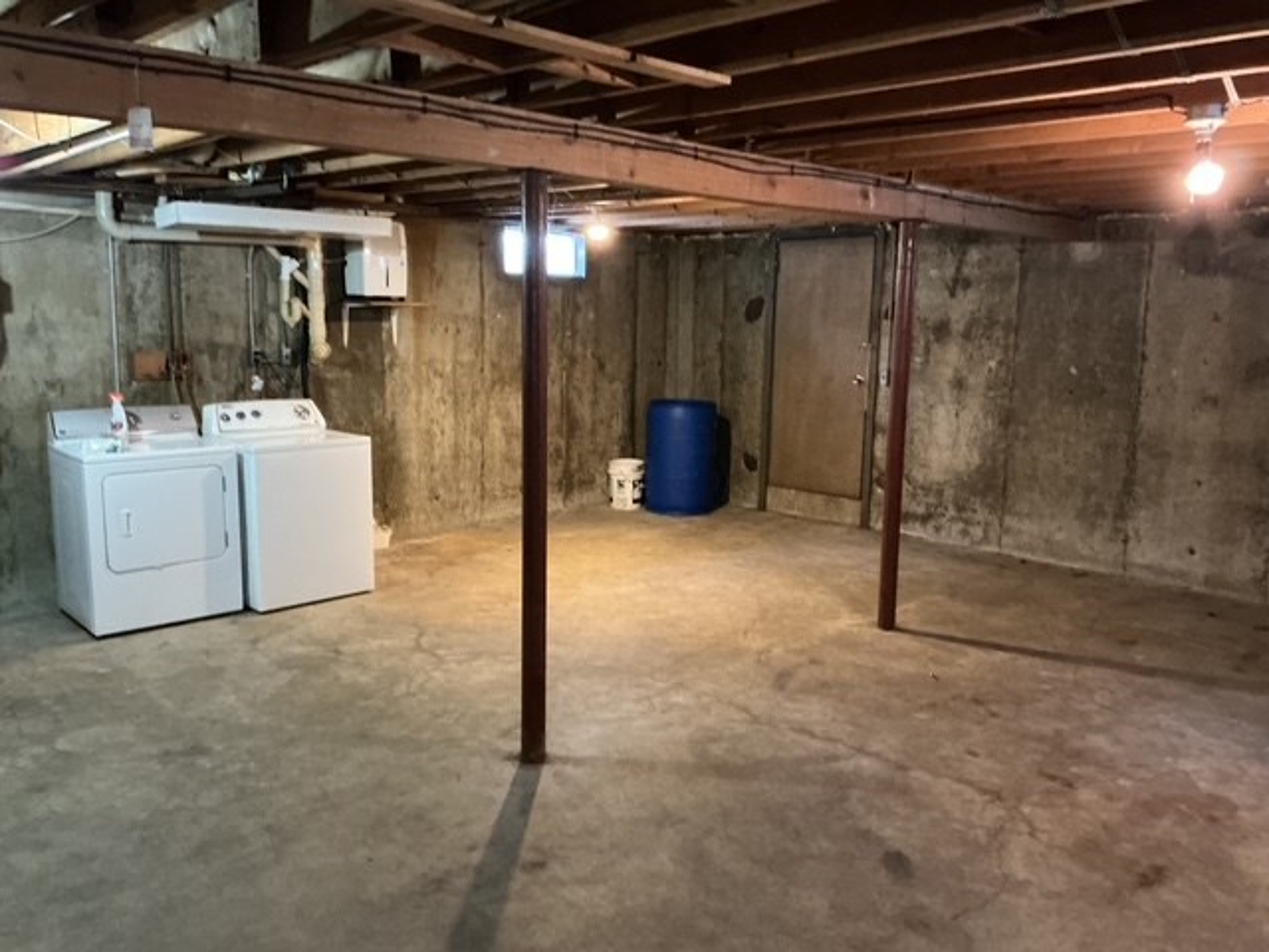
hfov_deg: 61.7
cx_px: 634
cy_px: 476
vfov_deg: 48.2
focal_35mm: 29
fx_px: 1063
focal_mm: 3
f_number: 1.8
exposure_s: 1/30
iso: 500
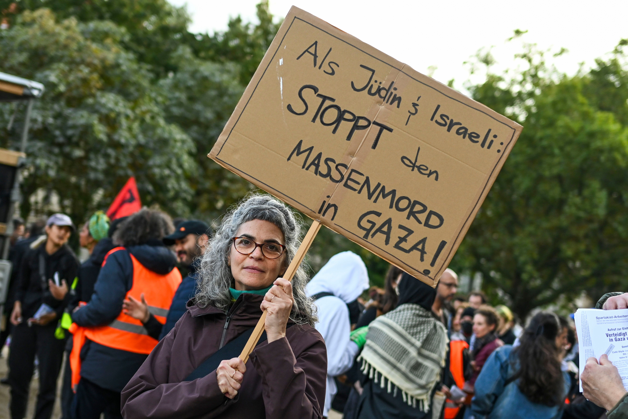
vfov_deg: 22.6
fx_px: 1047
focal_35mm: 60
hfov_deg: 33.4
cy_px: 210
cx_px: 314
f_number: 2.5
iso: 640
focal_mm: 40
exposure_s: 1/2000
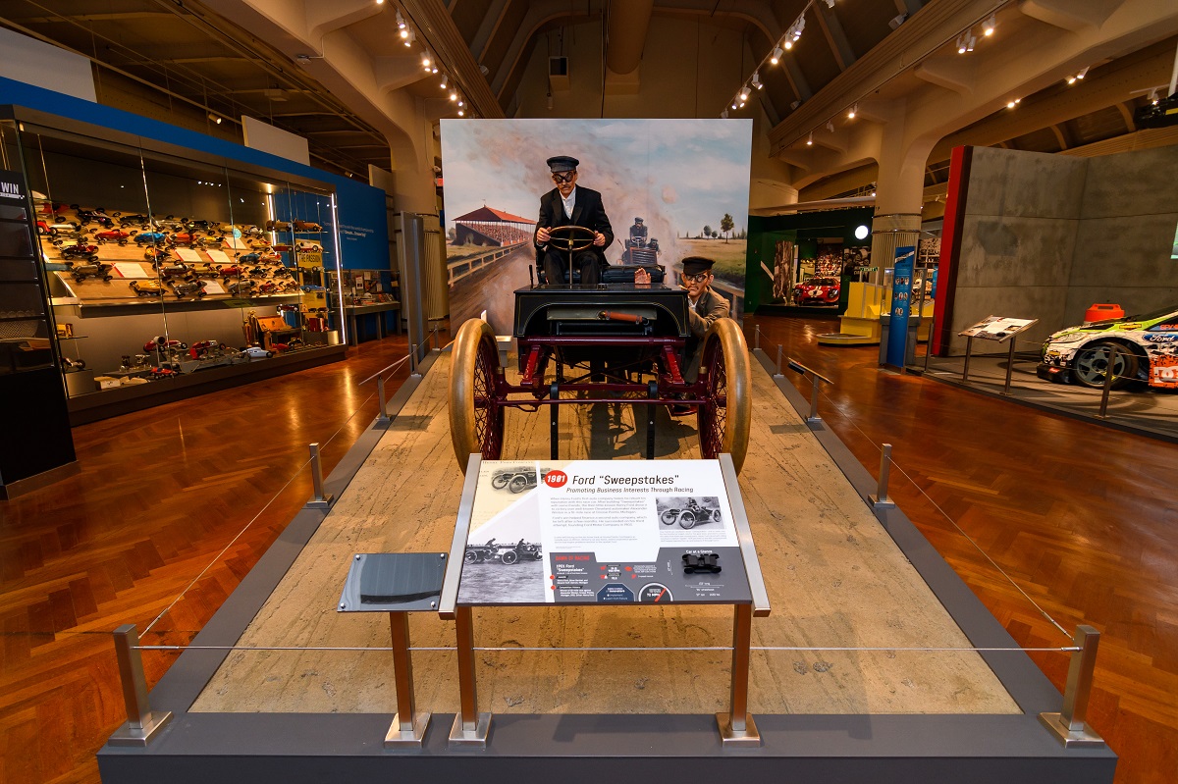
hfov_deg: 95.0
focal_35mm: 16
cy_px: 392
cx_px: 589
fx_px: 540
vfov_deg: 72.0
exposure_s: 1/60
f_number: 4
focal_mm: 11
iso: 400
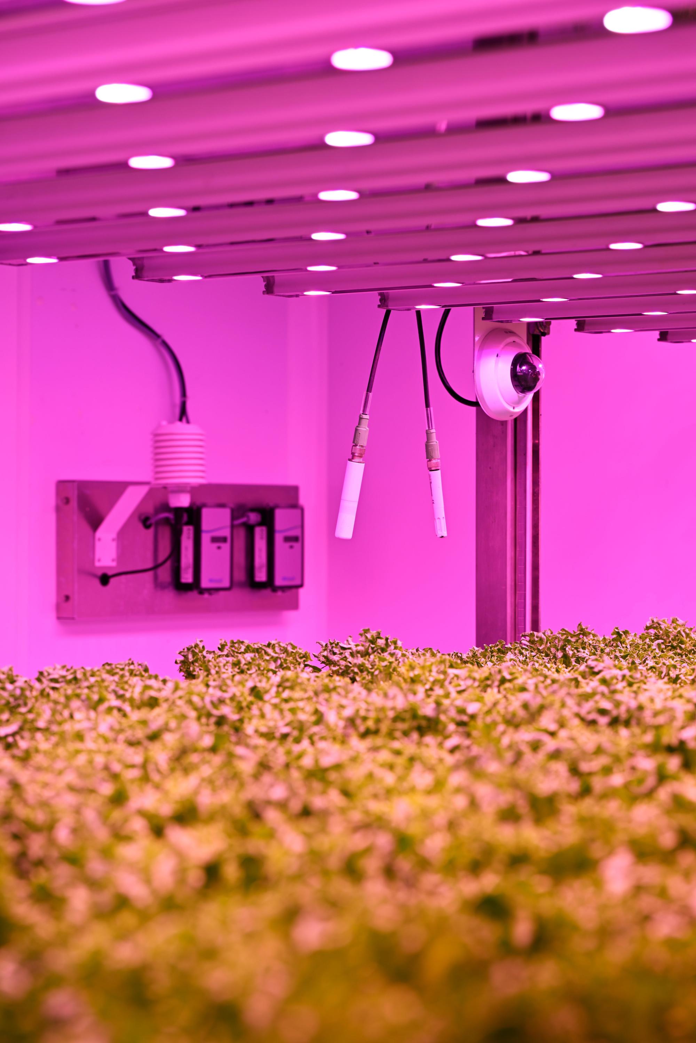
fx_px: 2465
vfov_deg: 23.9
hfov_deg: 16.1
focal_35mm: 85
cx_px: 348
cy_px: 522
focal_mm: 85
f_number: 7.1
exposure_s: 1/20
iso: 125
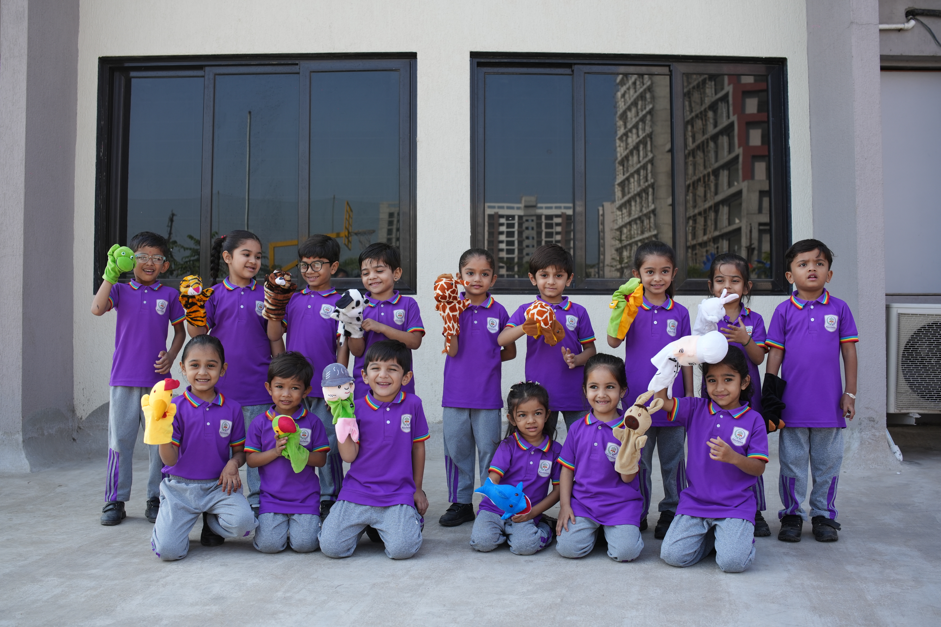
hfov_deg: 54.4
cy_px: 314
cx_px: 470
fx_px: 915
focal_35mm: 35
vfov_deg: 37.9
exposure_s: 1/320
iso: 200
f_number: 4.5
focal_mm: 35
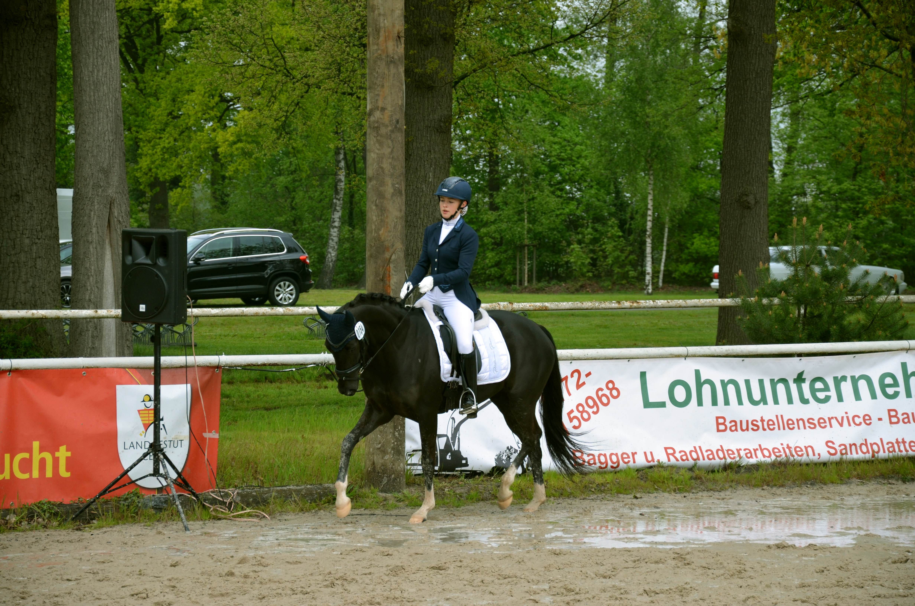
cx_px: 458
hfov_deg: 14.9
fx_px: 3500
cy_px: 303
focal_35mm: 138
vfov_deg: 9.9
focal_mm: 92
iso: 400
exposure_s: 1/500
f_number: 5.6
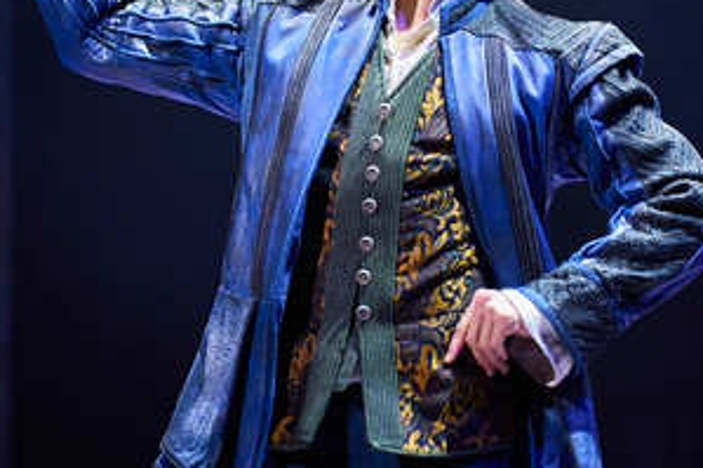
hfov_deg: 5.7
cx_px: 268
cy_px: 83
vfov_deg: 3.8
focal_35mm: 363
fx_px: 7084
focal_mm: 194
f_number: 2.8
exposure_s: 1/500
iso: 1600
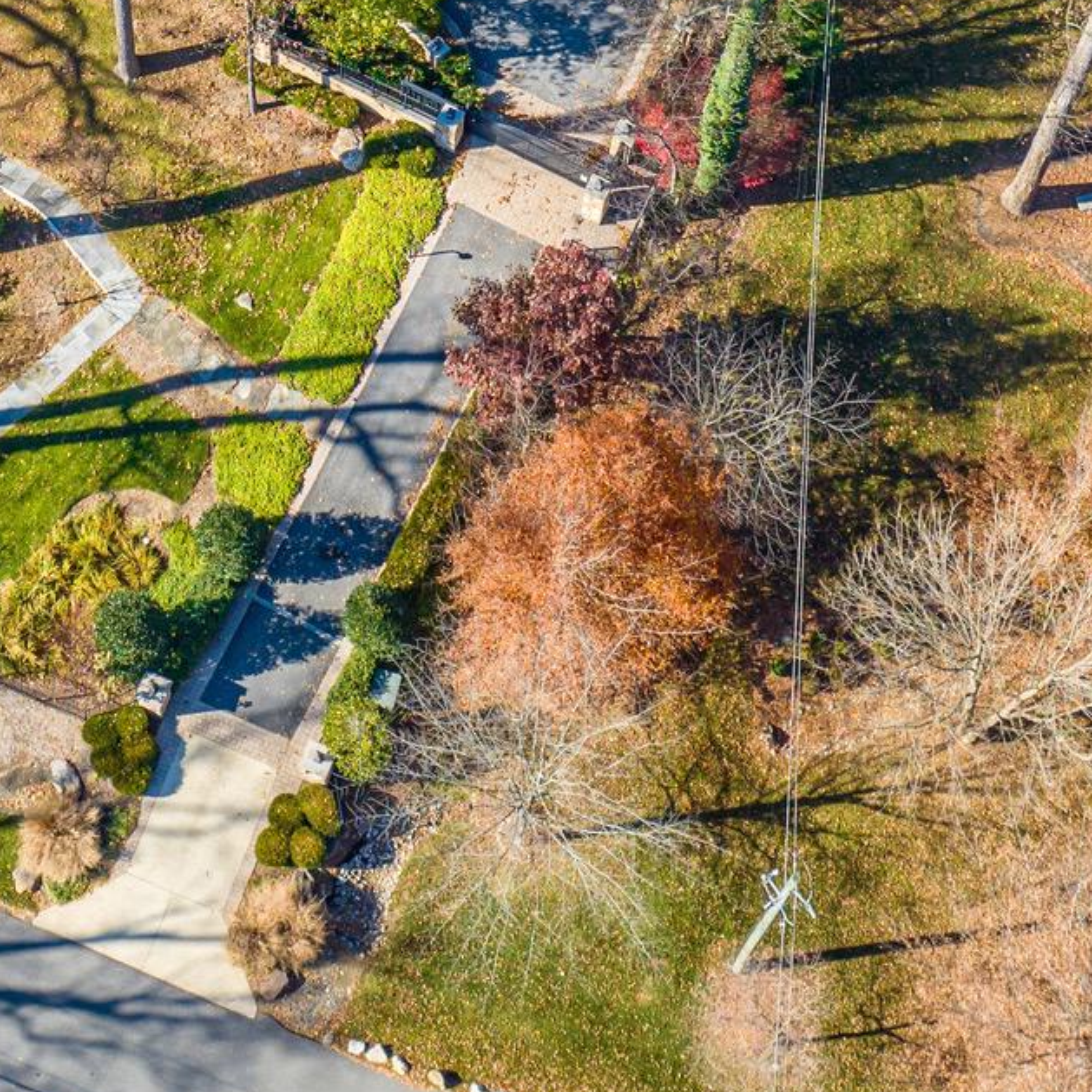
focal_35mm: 69
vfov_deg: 22.9
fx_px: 2463
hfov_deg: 24.8
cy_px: -223
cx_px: 302
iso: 100
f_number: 2.8
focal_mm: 12.29
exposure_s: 1/30
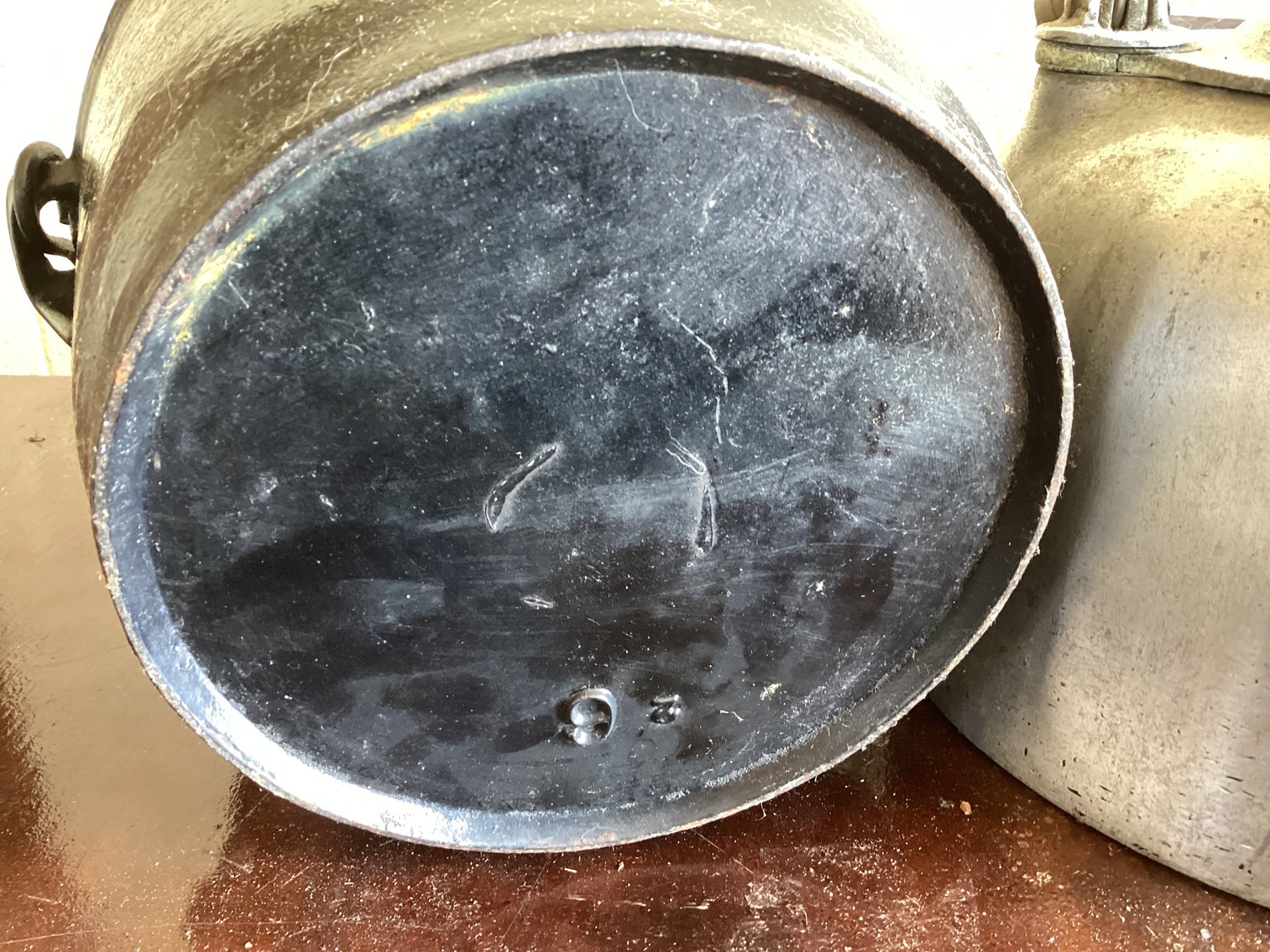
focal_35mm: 31
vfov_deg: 45.4
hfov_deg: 58.3
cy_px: 476
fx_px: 1137
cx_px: 635
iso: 250
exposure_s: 1/40
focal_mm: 3.3
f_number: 2.4
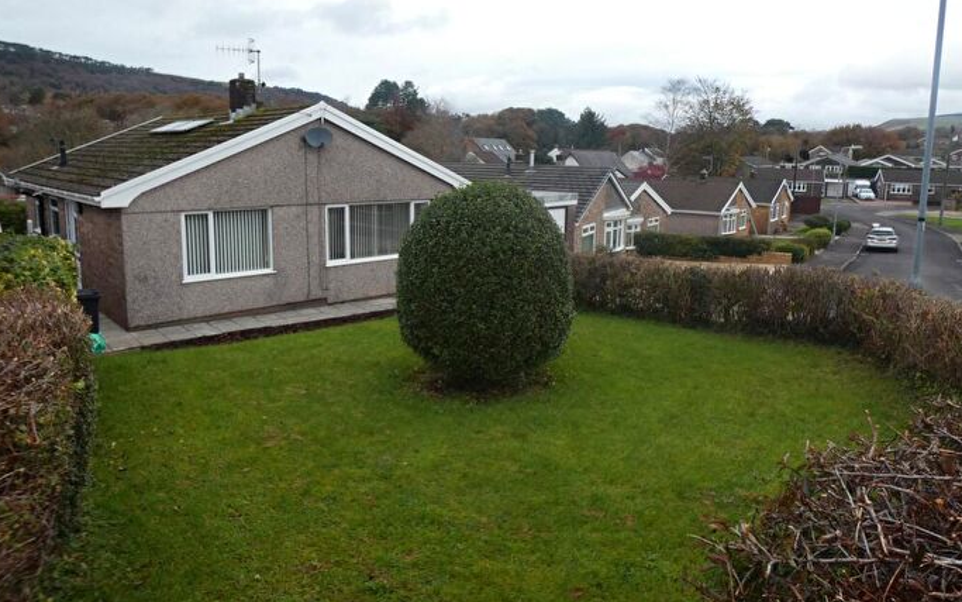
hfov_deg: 72.5
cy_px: 253
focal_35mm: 25
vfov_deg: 49.1
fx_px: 655
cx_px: 486
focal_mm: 4.1
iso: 80
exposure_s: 1/160
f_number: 3
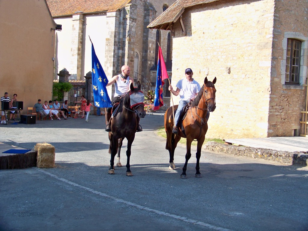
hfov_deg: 45.8
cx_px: 154
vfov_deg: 35.1
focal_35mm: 41
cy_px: 116
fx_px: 365
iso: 80
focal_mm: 7.6
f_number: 2.8
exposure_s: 1/400
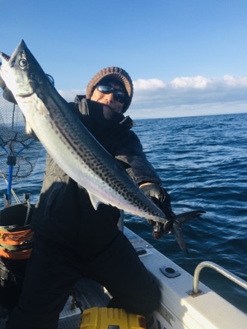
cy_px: 164
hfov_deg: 48.2
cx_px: 124
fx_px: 276
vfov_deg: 61.7
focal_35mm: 29
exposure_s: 1/761
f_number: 2.2
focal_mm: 4.15
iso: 25
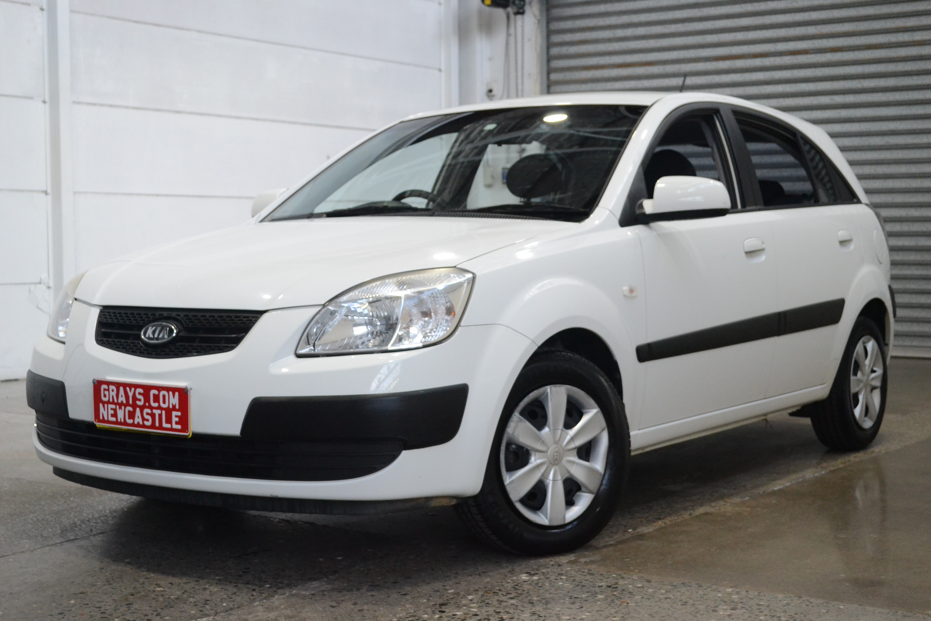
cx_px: 466
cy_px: 310
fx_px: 1358
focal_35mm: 52
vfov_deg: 25.8
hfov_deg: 37.9
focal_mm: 35
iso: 1600
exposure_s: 1/320
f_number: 5
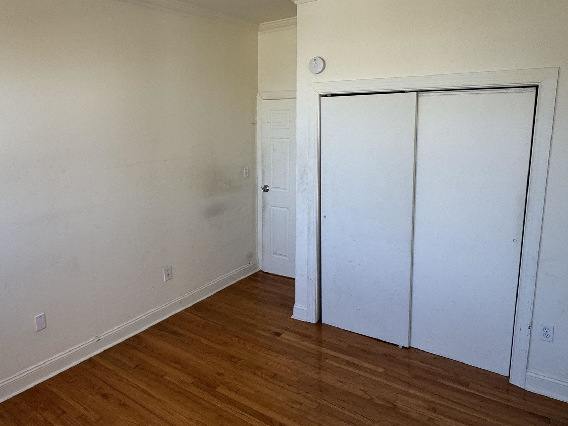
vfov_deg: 52.9
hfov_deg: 66.8
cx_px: 236
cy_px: 180
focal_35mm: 26
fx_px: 427
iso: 100
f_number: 2.2
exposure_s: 1/120
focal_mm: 2.22
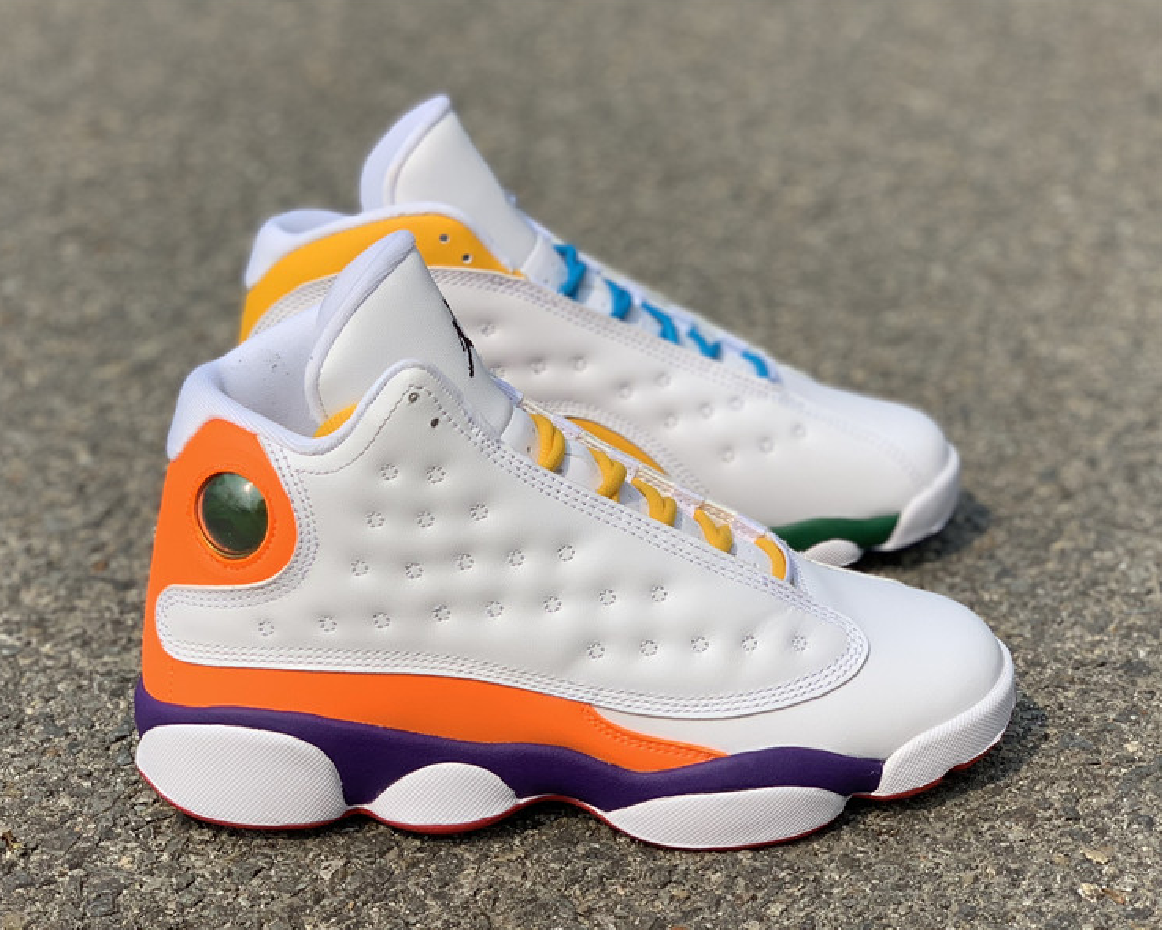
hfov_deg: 34.1
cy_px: 469
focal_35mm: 55
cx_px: 538
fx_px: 1892
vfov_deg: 27.6
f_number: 2.4
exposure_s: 1/1497
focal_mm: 6
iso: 16
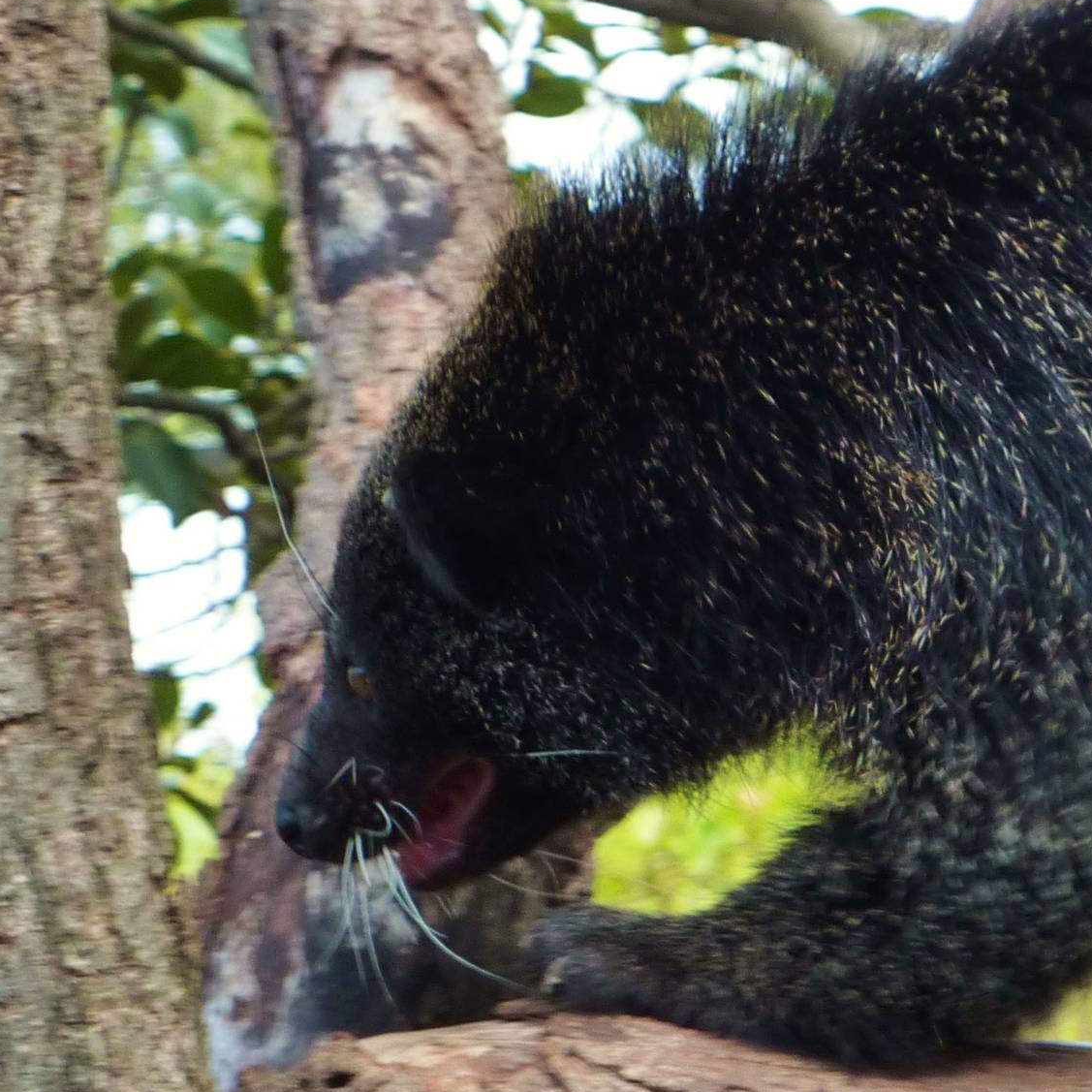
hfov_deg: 5.3
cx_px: 756
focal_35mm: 331
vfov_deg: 5.3
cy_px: 566
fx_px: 11814
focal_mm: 24.1
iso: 125
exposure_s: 1/100
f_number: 4.5
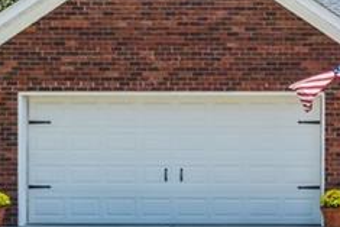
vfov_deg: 14.3
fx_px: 907
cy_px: 111
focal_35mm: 96
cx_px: 343
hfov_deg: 20.5
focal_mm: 22
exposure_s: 1/80
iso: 250
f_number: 11
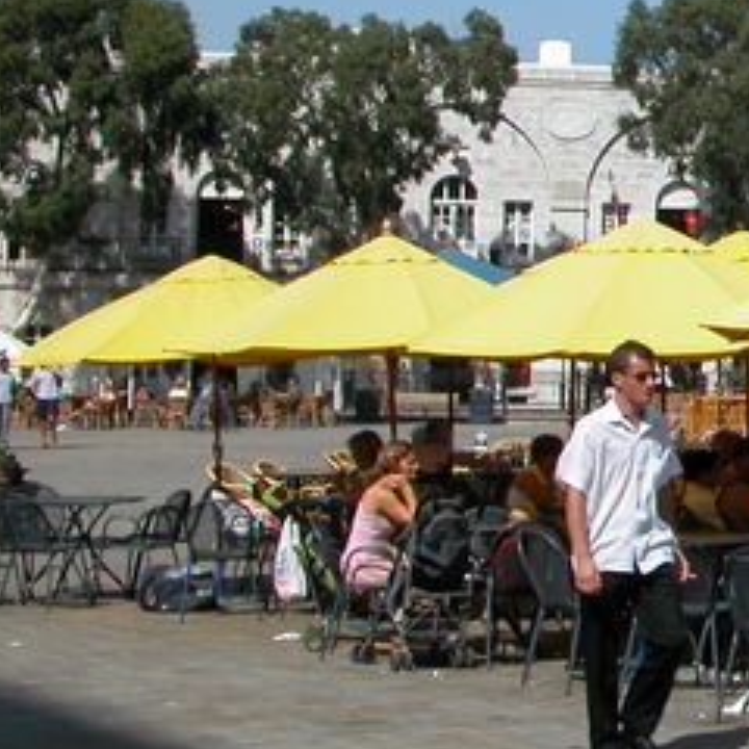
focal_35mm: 103
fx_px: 2521
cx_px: 1236
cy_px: 169
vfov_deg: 16.8
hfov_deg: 15.2
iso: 100
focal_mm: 8.9
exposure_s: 1/352
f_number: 7.1
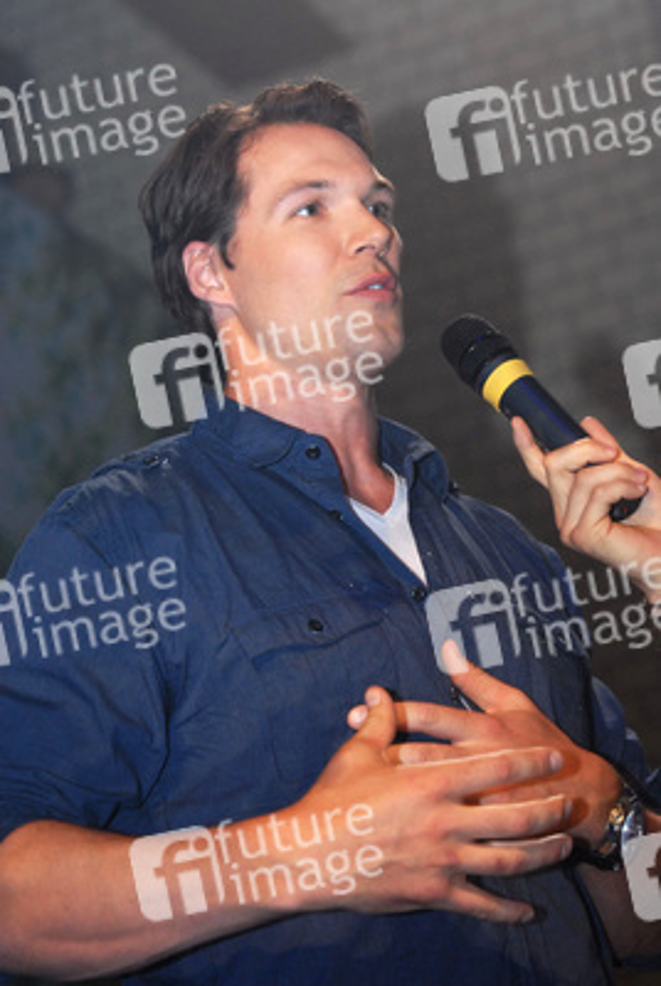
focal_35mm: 105
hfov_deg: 13.1
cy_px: 493
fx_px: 2882
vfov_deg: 19.4
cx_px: 330
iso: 400
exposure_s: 1/100
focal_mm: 70
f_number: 3.5
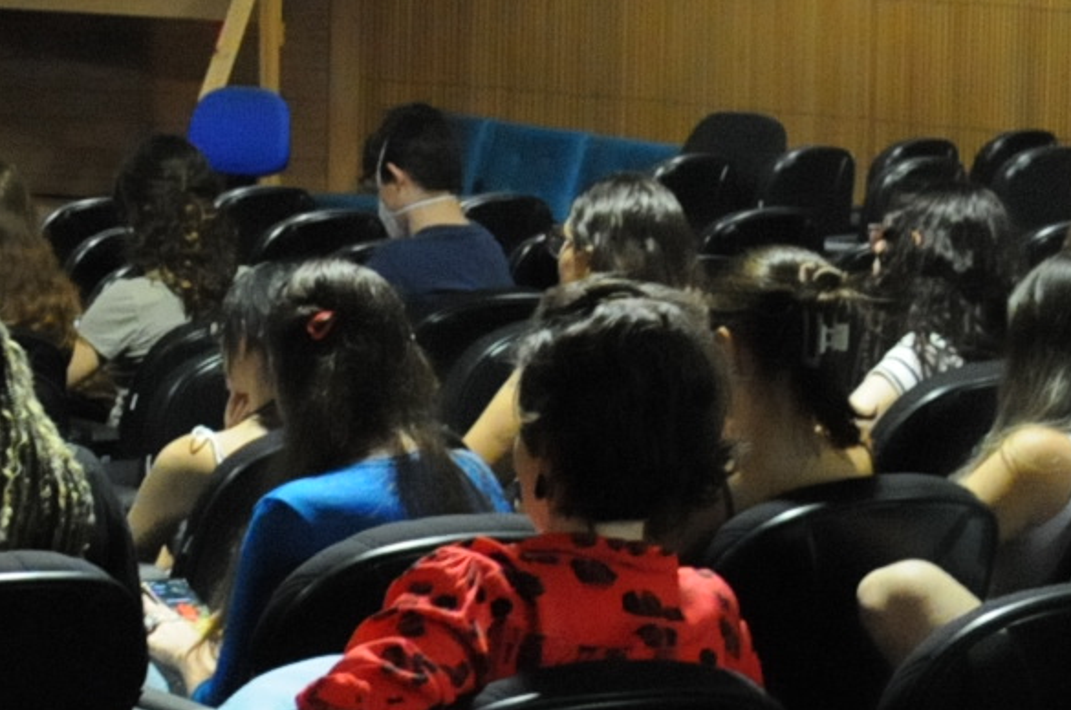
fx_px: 4247
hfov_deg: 13.8
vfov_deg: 9.5
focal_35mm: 143
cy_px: 59
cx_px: -330
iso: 3200
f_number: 4
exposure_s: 1/15
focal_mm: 26
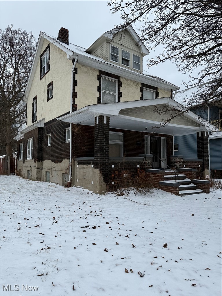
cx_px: 111
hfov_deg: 56.8
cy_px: 148
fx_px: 205
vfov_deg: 71.6
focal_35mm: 24
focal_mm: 6.76
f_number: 1.78
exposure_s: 1/1493
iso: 80
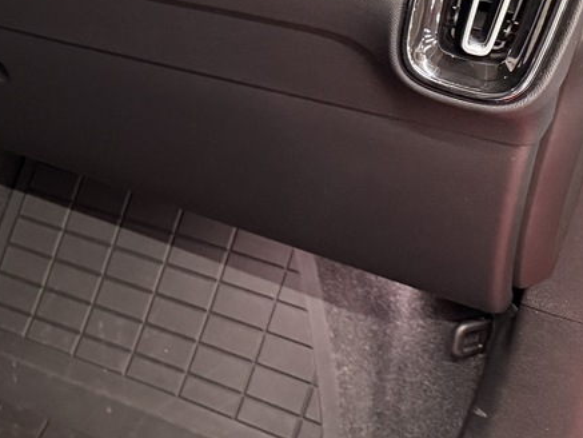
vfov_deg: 18.4
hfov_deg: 22.0
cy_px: 60
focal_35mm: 79
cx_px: -188
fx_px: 1331
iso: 640
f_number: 1.78
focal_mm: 6.76
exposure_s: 1/60
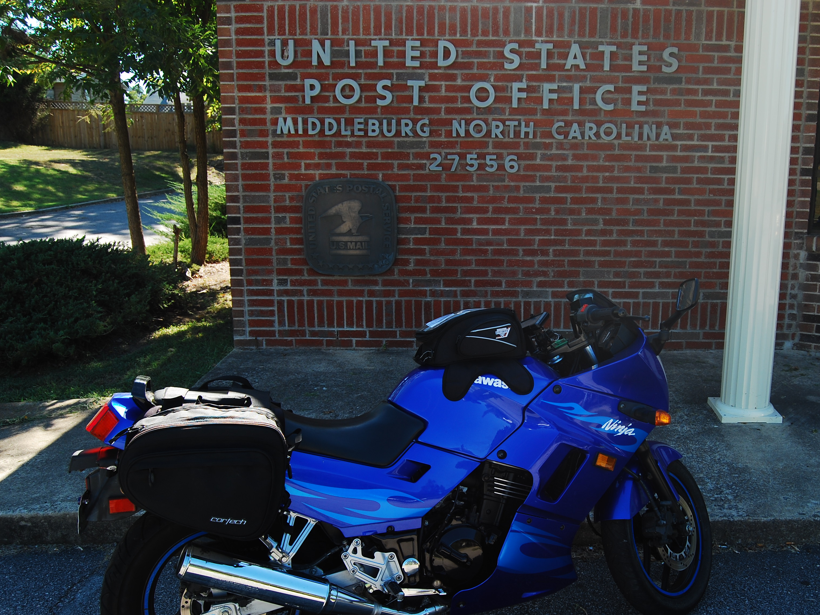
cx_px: 487
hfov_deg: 55.0
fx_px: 782
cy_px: 344
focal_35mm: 33
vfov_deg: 42.9
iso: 100
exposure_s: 1/125
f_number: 5.6
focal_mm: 18
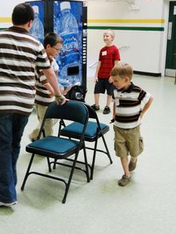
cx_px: 66
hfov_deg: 29.6
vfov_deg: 38.9
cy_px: 108
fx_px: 332
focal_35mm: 49
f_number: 5
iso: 1600
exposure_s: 1/80
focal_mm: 24
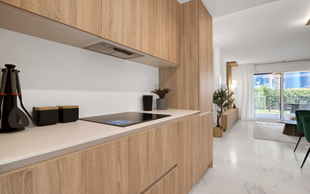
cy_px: 100
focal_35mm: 17
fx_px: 144
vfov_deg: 68.0
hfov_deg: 94.4
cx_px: 158
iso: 100
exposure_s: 1/20
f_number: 10
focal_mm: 16
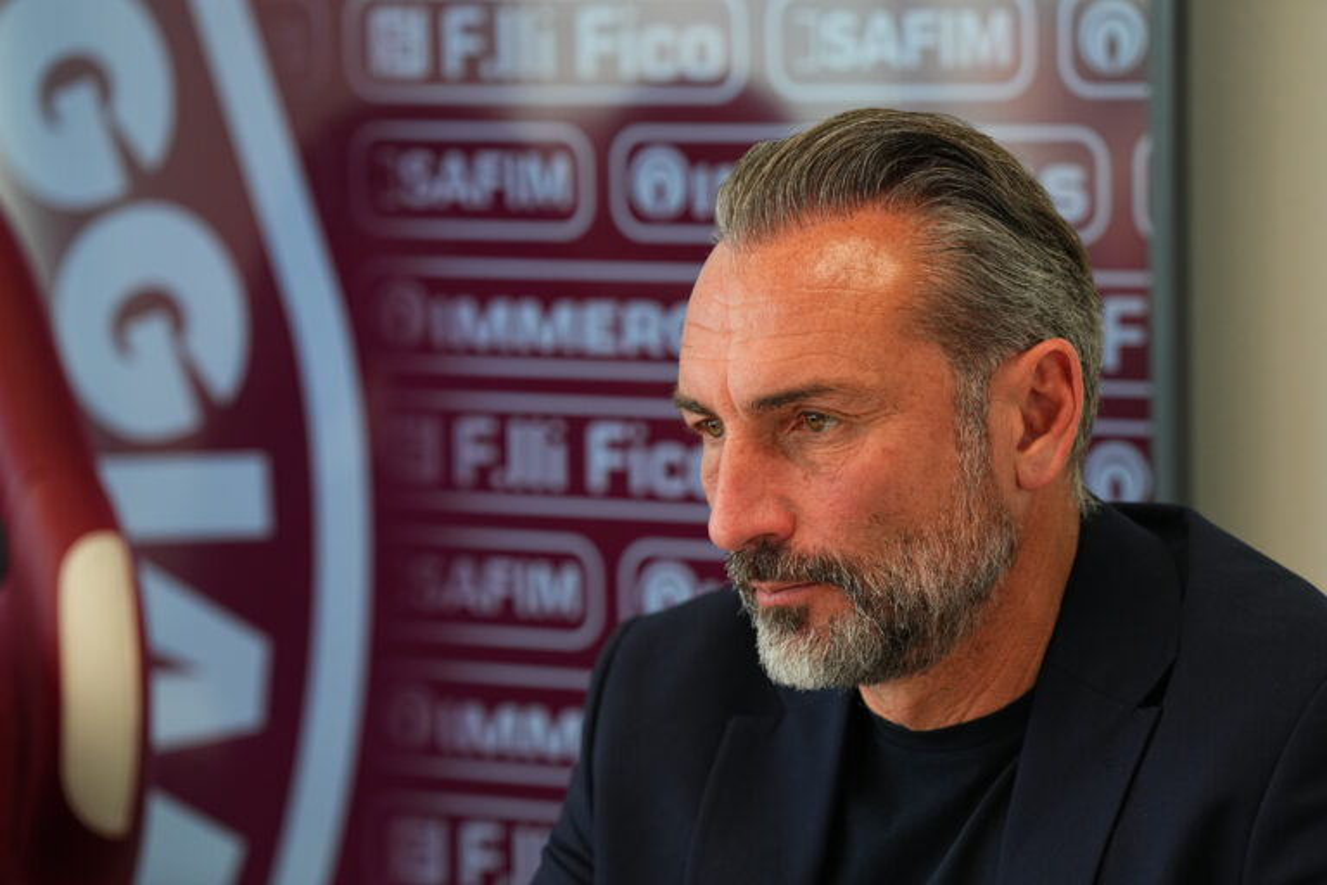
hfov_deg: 13.2
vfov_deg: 8.8
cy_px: 442
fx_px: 5750
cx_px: 664
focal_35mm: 156
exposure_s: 1/320
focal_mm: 156
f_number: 4
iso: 800
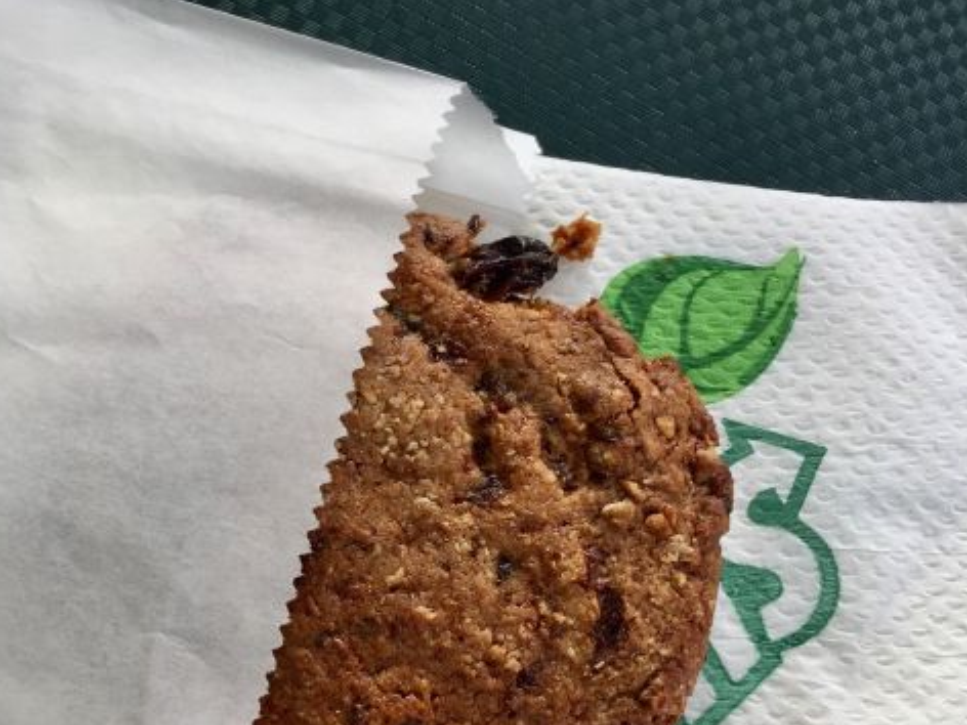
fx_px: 1201
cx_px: 266
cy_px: 529
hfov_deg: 42.8
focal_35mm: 43
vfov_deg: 33.0
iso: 40
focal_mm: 4.15
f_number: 2.2
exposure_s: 1/100
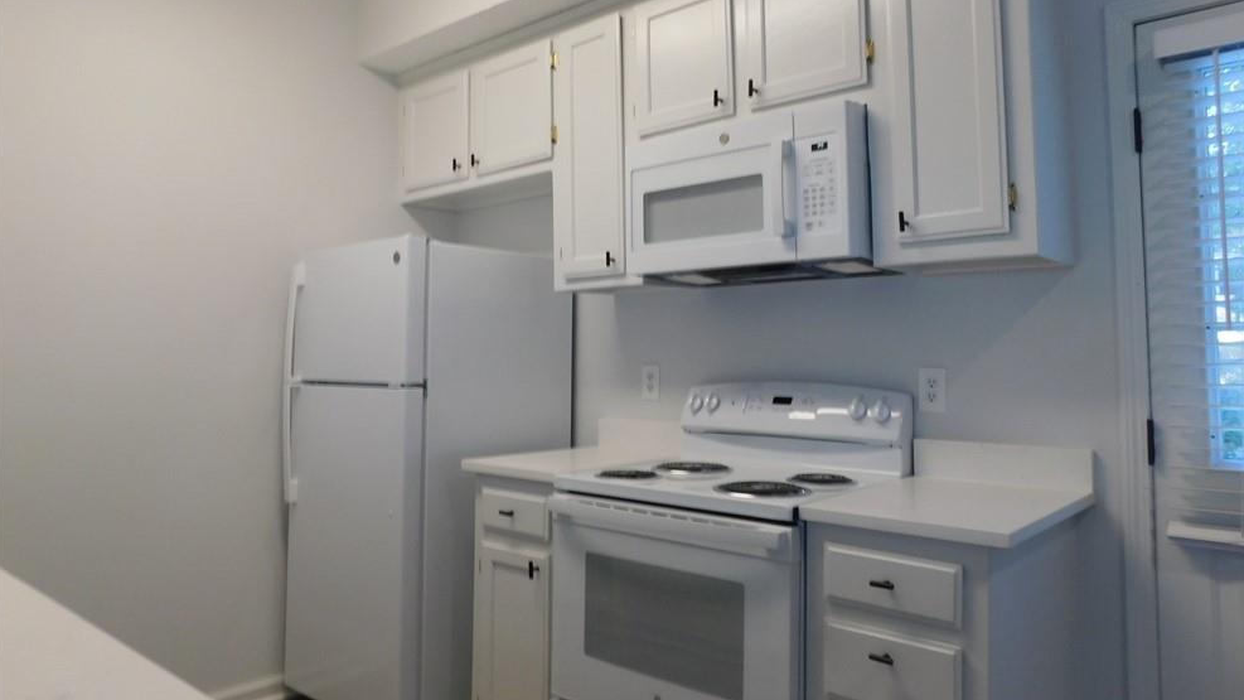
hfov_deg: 71.9
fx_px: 858
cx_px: 640
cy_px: 298
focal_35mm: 26
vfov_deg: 44.2
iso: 125
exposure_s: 1/30
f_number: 3
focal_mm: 4
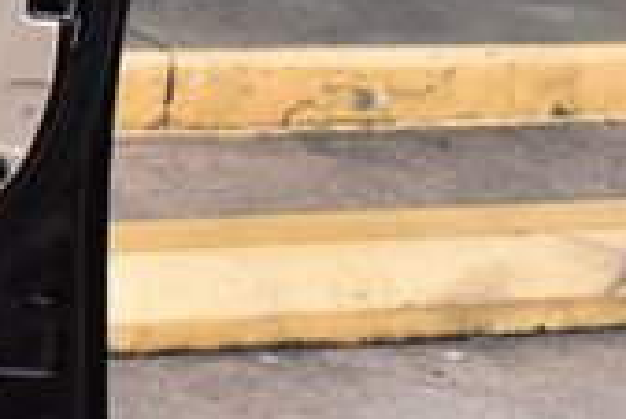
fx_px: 2367
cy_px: -119
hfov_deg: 13.3
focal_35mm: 136
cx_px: -552
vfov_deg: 9.9
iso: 2500
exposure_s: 1/800
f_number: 13
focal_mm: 24
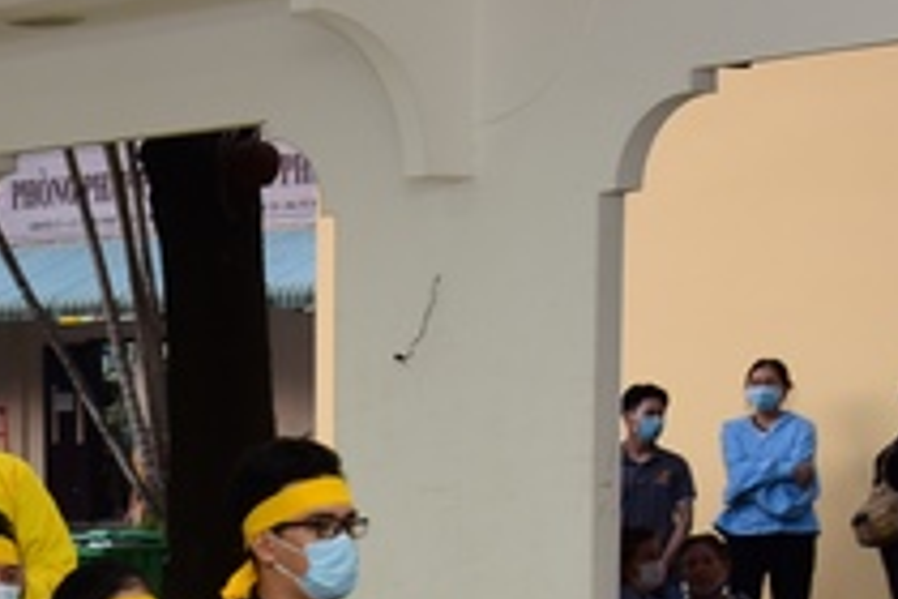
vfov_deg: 10.9
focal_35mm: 124
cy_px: 689
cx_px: -201
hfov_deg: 15.8
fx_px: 3093
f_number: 5.6
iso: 1250
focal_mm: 40
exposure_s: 1/50
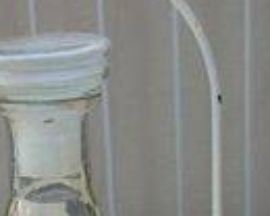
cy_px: 295
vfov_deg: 12.5
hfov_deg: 16.0
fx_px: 951
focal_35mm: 119
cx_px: 44
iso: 80
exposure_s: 1/200
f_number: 2.8
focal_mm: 5.5
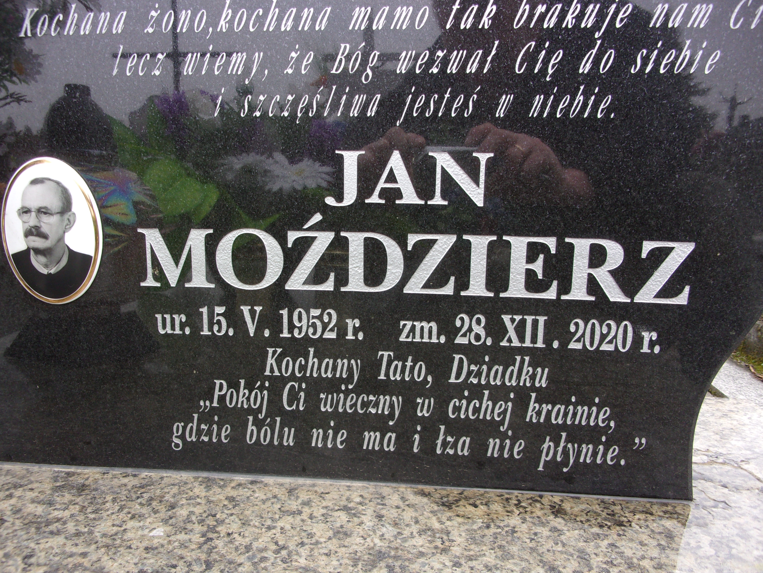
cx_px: 382
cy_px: 286
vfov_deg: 49.7
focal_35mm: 28
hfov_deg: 63.4
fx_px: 617
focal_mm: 5.1
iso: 80
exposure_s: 1/100
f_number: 3.9
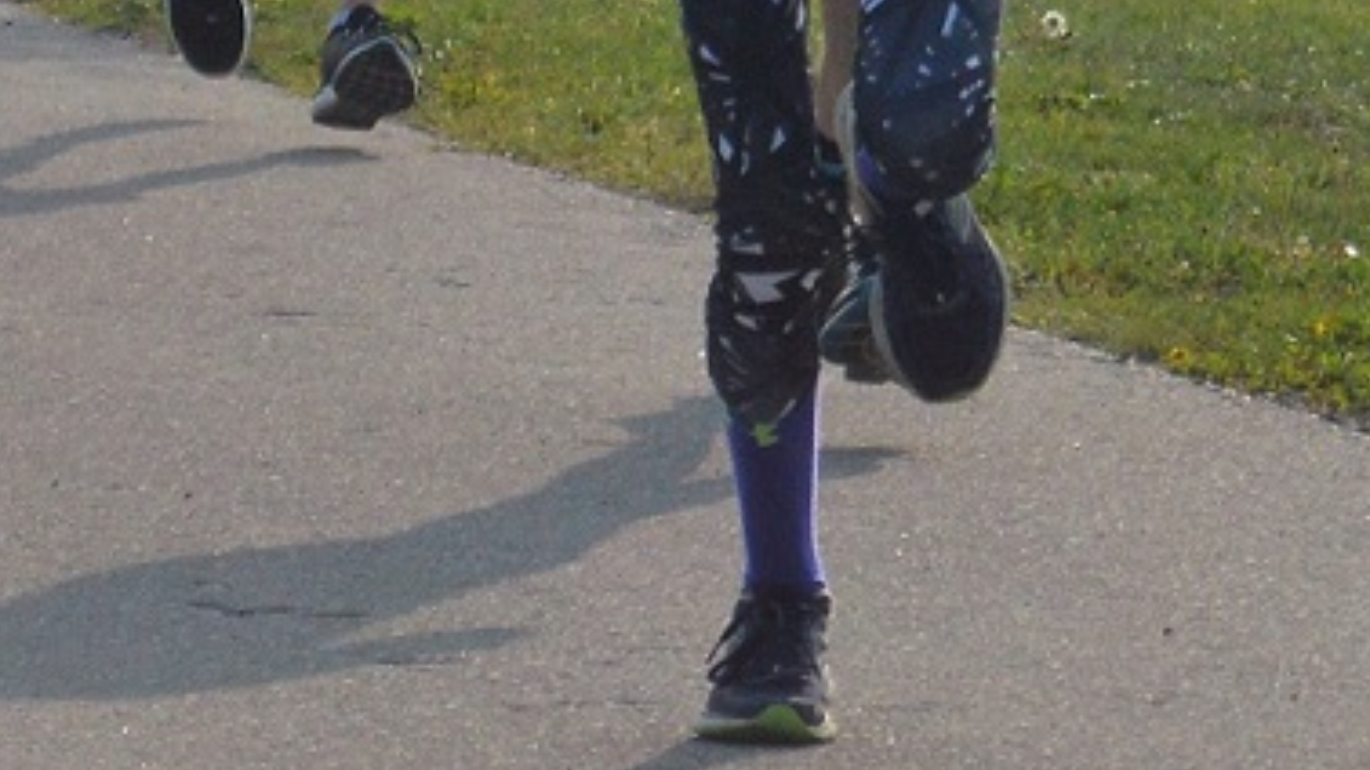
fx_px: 8990
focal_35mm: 248
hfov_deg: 8.7
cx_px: 878
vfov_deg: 4.9
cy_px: -392
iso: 400
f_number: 6.3
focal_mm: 55
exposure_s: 1/2000
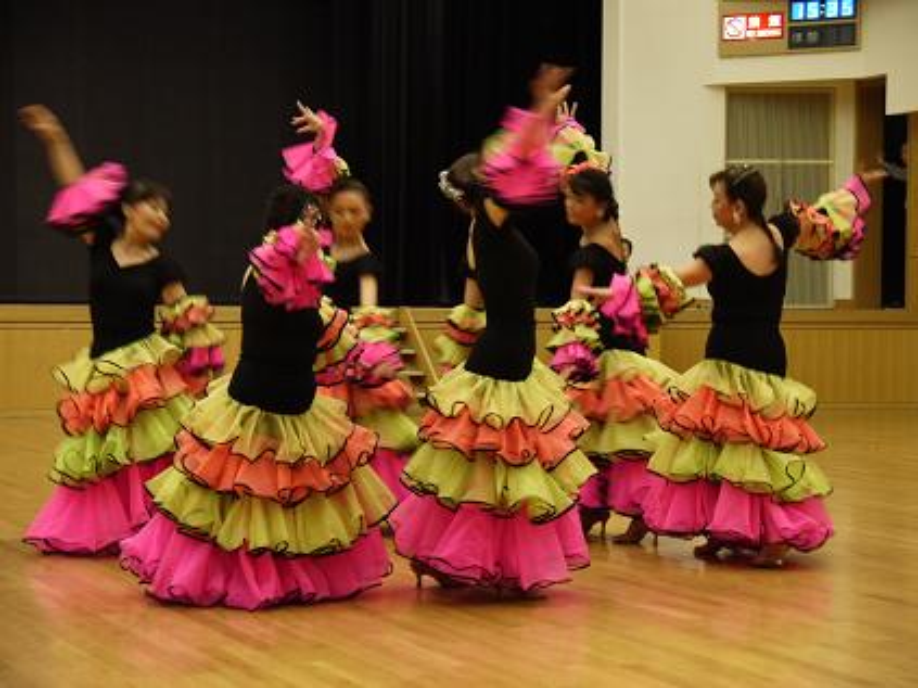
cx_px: 459
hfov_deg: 23.3
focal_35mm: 84
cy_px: 344
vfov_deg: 17.6
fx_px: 2227
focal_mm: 42
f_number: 5.6
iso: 800
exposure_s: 1/13
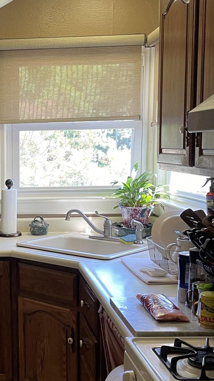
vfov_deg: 38.4
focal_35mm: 54
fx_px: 545
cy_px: 228
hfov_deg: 20.9
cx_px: -33
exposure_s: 1/60
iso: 125
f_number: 1.6
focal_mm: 4.2
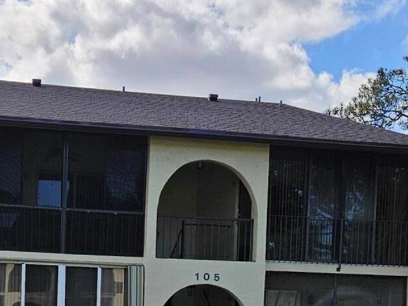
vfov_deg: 18.9
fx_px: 872
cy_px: 359
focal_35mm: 74
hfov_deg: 26.1
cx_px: 124
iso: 32
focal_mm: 5.4
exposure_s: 1/1718
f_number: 1.8
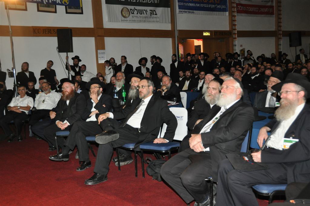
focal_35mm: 42
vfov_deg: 31.8
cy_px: 103
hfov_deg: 46.5
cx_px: 155
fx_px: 361
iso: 800
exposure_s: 1/60
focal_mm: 28
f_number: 4
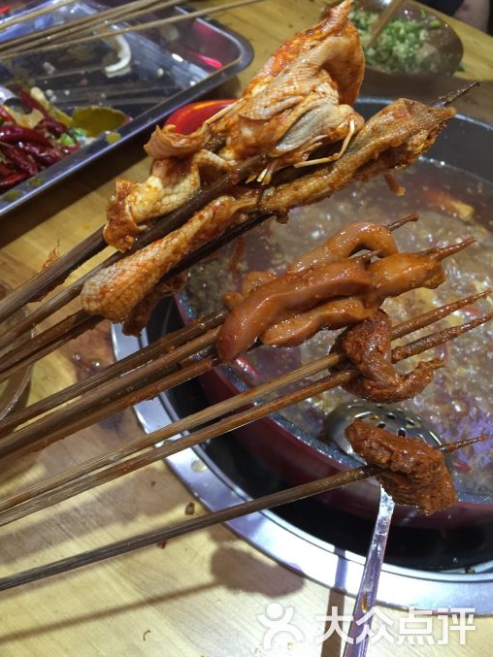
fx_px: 569
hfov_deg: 46.8
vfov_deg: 59.9
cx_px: 246
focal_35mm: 30
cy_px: 337
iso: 160
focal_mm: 4.15
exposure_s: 1/17
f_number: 2.2
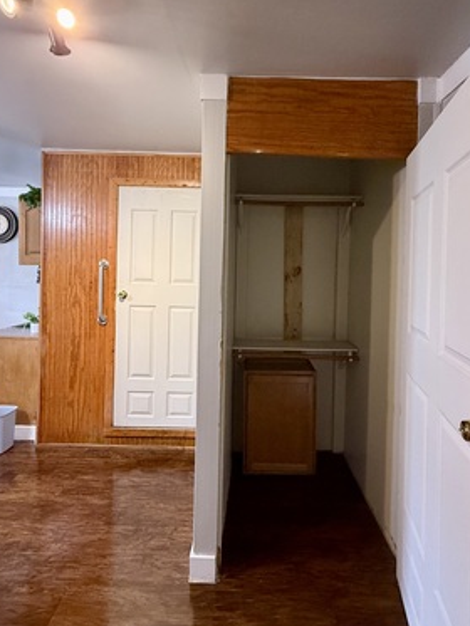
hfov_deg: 71.5
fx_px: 326
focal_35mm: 18
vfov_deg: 87.3
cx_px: 250
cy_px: 275
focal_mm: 2.22
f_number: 2.2
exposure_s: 1/60
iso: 400
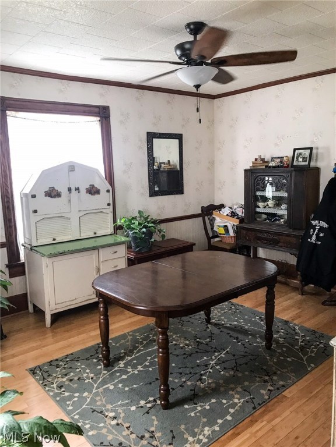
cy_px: 224
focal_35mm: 28
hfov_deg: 49.7
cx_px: 168
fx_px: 362
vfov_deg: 63.4
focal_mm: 3.99
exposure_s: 1/24
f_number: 1.8
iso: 40
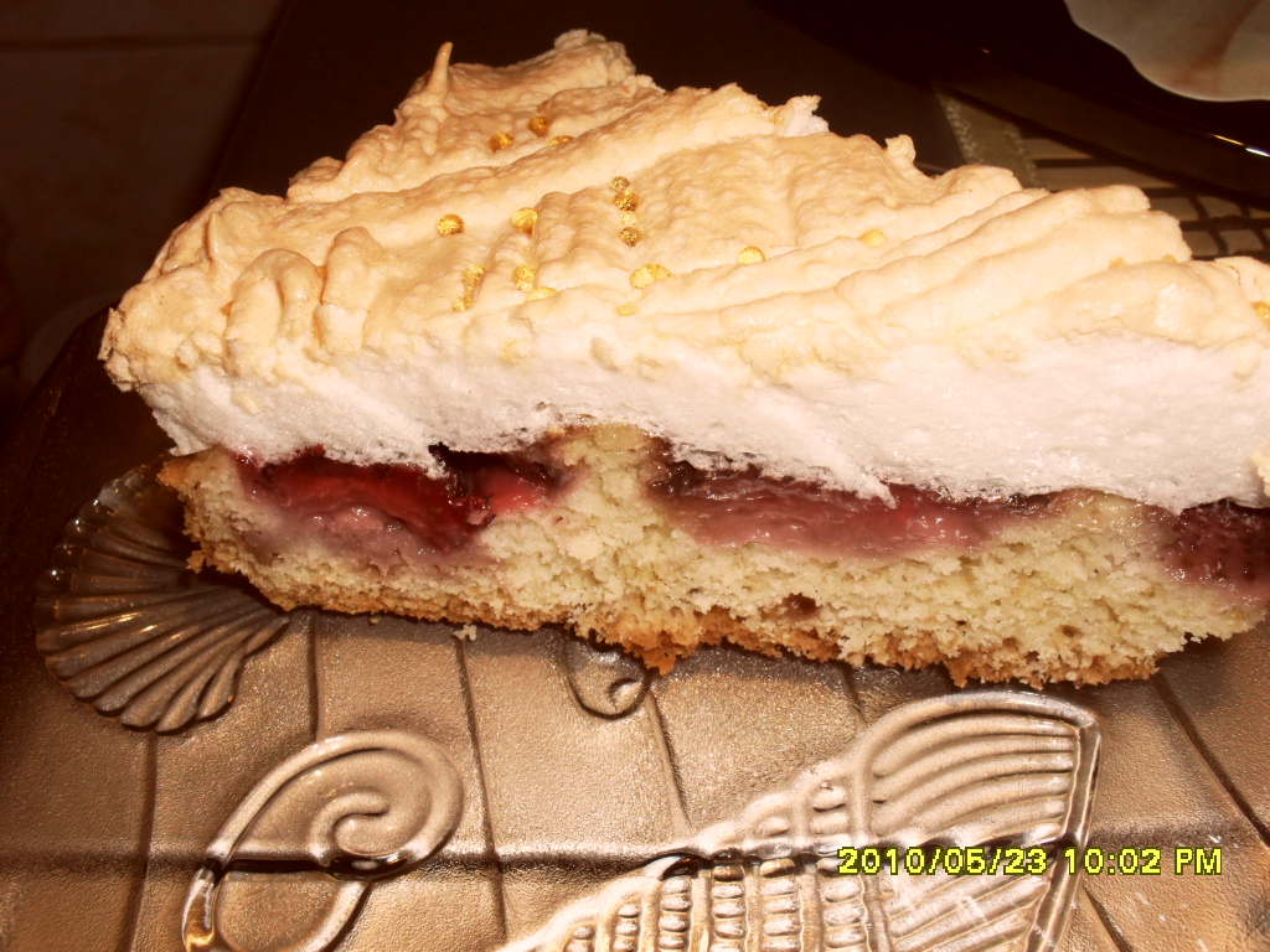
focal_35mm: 35
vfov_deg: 40.7
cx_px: 635
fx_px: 1284
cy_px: 476
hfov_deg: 52.6
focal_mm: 6.3
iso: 200
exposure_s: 1/45
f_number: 8.4
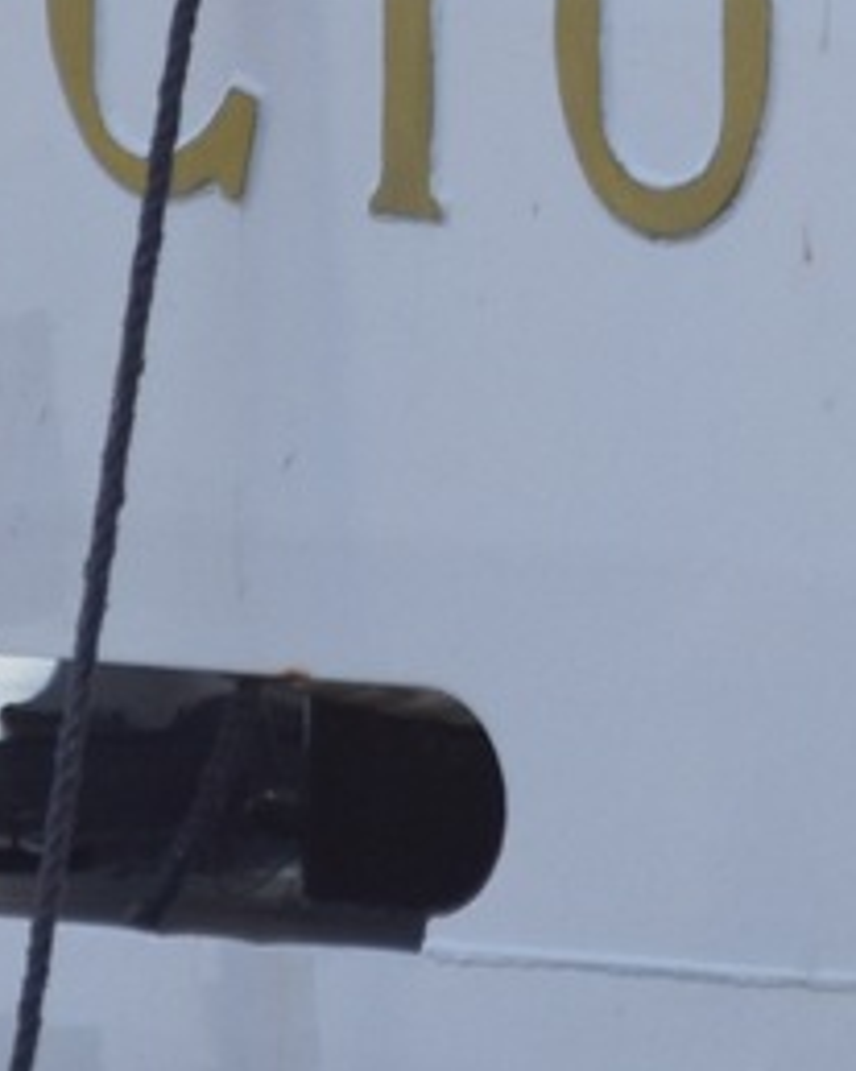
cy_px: -292
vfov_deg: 0.6
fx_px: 96390
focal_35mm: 3042
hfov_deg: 0.5
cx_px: 790
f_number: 5.6
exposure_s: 1/2000
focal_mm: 400
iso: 360
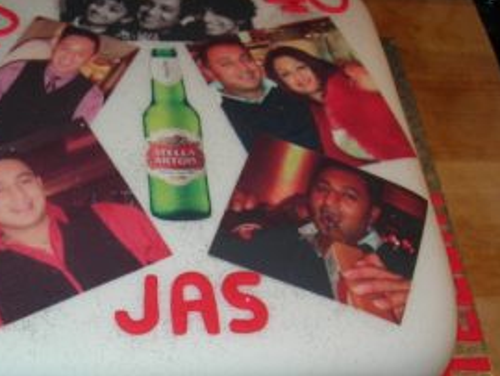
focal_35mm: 63
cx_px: 120
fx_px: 911
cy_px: 274
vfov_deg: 23.1
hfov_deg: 30.2
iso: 64
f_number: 2.8
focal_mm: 7.8
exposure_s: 1/60.1
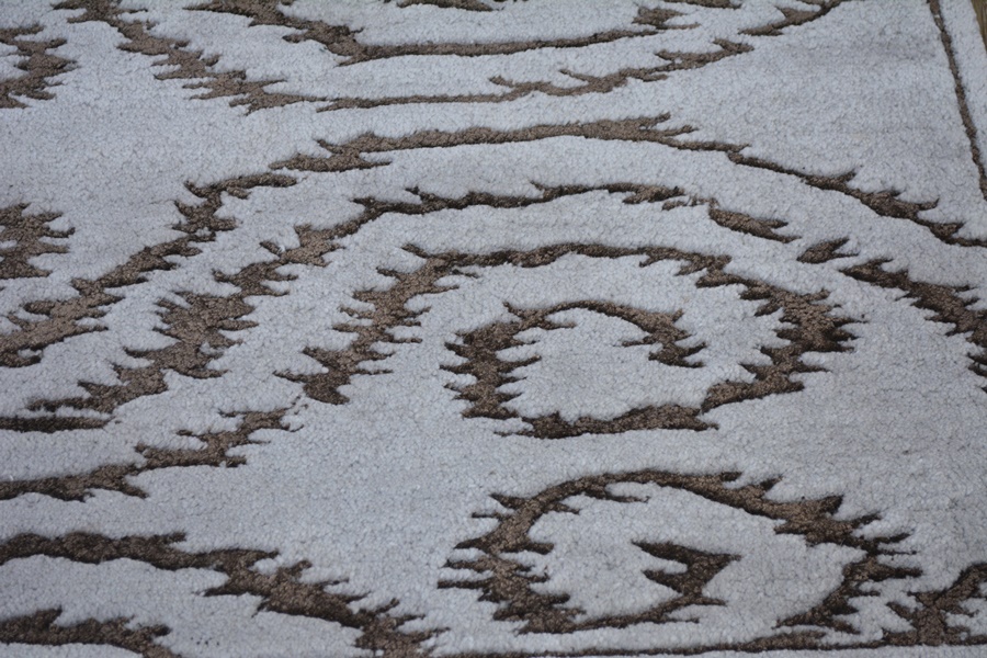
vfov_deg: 20.2
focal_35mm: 68
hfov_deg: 29.9
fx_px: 1850
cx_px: 494
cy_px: 329
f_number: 5.3
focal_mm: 45
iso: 640
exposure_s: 1/60
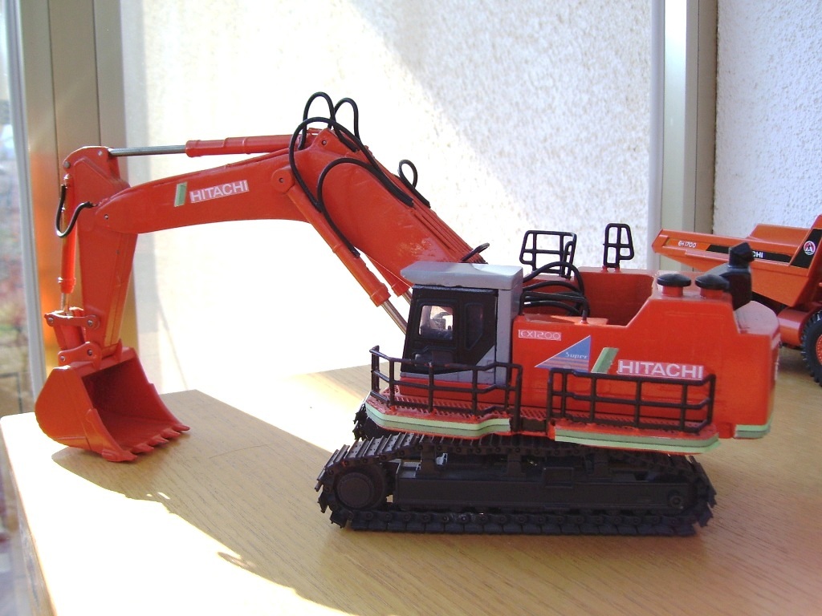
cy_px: 308
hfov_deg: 51.4
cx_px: 411
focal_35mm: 36
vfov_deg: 39.7
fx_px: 855
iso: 80
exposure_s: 1/750
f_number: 2.7
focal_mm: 6
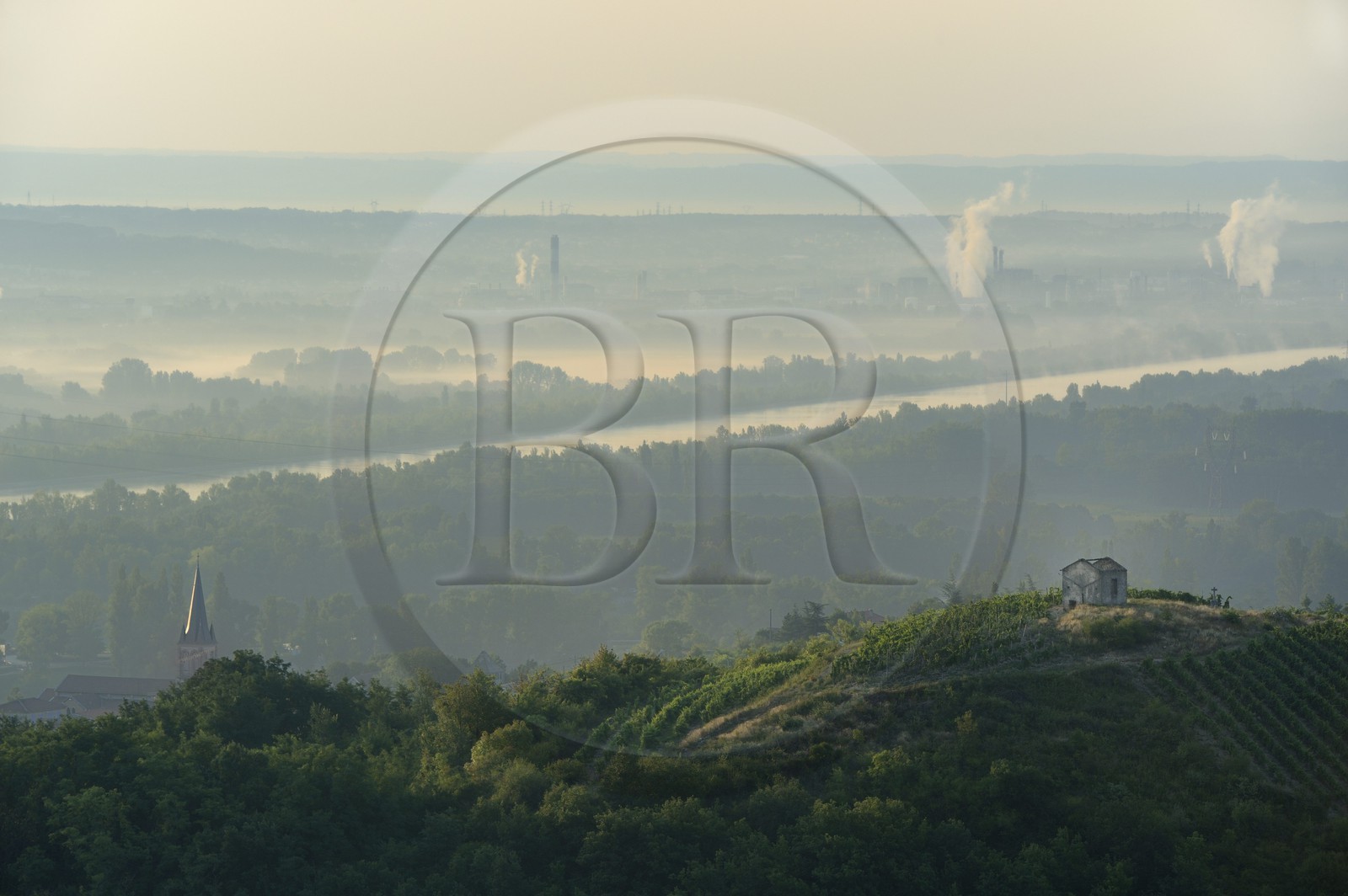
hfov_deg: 12.8
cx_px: 674
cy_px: 448
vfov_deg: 8.6
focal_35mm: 160
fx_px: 5986
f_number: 10
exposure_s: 1/200
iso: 200
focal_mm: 160
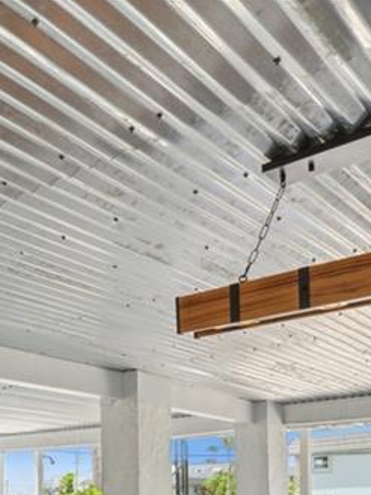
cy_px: 511
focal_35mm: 48
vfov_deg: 35.3
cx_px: 24
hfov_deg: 28.8
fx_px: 686
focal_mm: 16
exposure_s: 1/80
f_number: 9
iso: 200
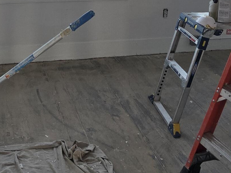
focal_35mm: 48
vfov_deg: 25.9
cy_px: -52
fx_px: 320
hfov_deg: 38.2
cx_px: 46
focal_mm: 2.2
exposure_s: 1/120
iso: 64
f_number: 1.9
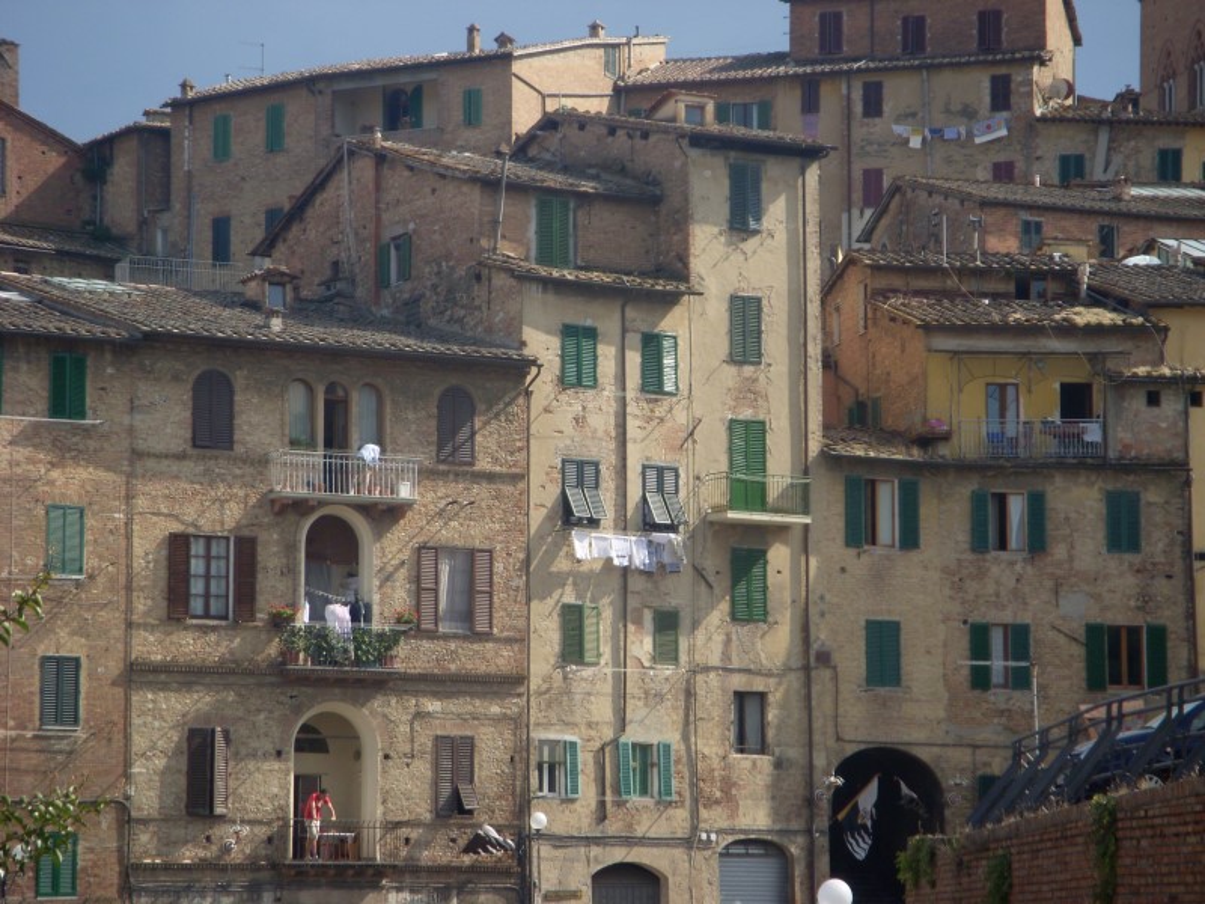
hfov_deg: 17.3
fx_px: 3968
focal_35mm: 114
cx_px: 602
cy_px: 452
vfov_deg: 13.0
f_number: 4.2
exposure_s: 1/400
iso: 100
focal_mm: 18.9
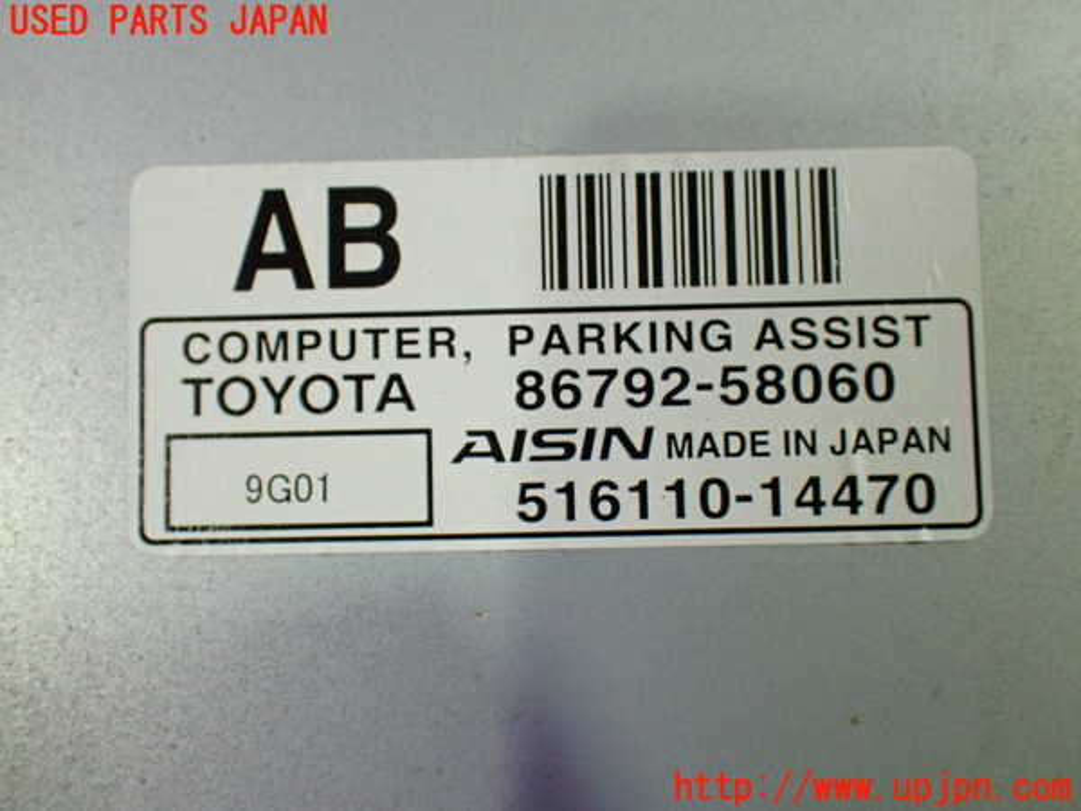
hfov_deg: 45.8
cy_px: 406
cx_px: 540
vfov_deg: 35.1
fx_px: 1280
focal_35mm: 41
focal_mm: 7.31
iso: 800
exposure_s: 1/100
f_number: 2.8
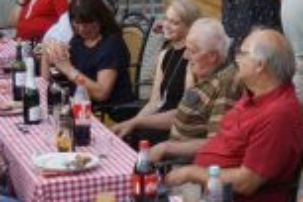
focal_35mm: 129
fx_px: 1086
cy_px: 85
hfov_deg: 15.4
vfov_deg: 10.6
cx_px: 349
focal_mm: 22
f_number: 3.5
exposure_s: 1/60
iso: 100
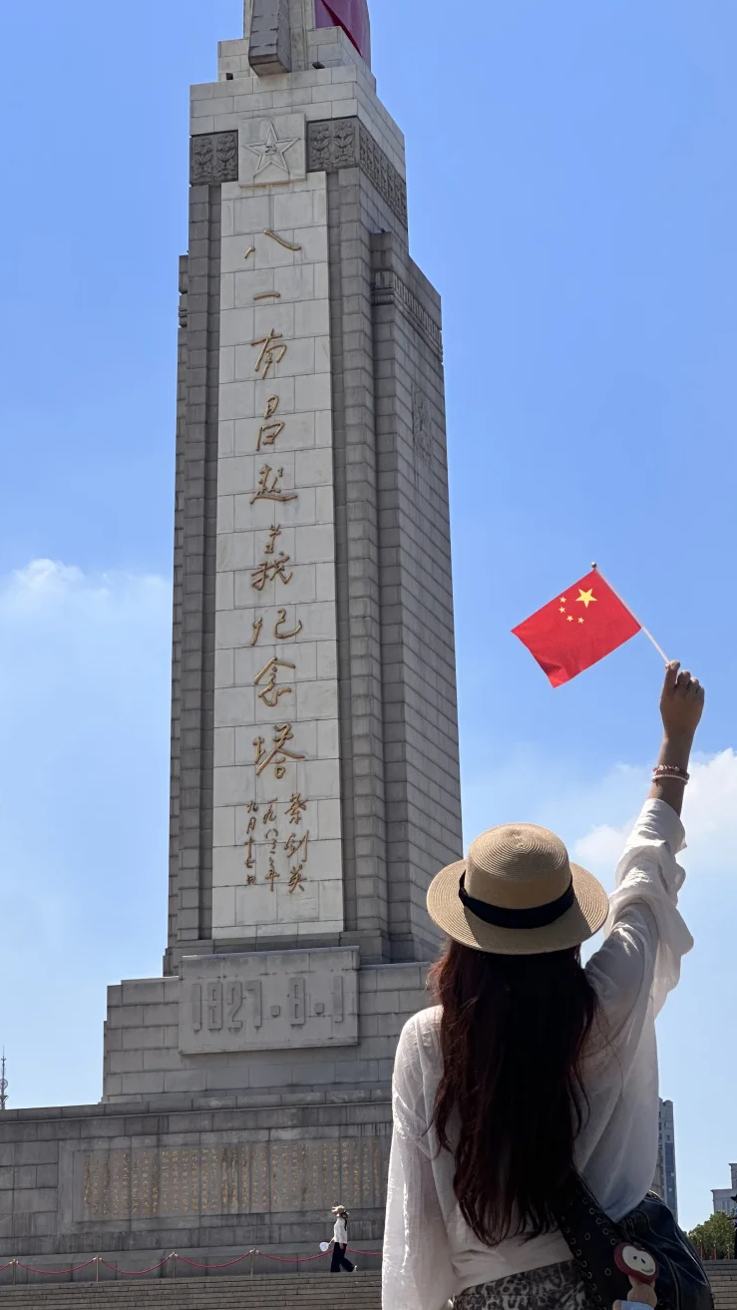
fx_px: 3195
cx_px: 402
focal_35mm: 92
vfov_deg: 23.2
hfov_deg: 13.2
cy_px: 629
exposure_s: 1/1783
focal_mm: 9
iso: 32
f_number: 2.8
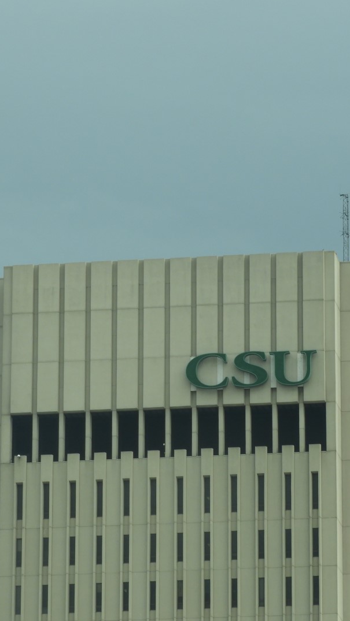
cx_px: 134
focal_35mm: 248
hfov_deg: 4.9
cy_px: 310
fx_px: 4090
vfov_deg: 8.7
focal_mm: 30.5
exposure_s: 1/160
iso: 100
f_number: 5.2
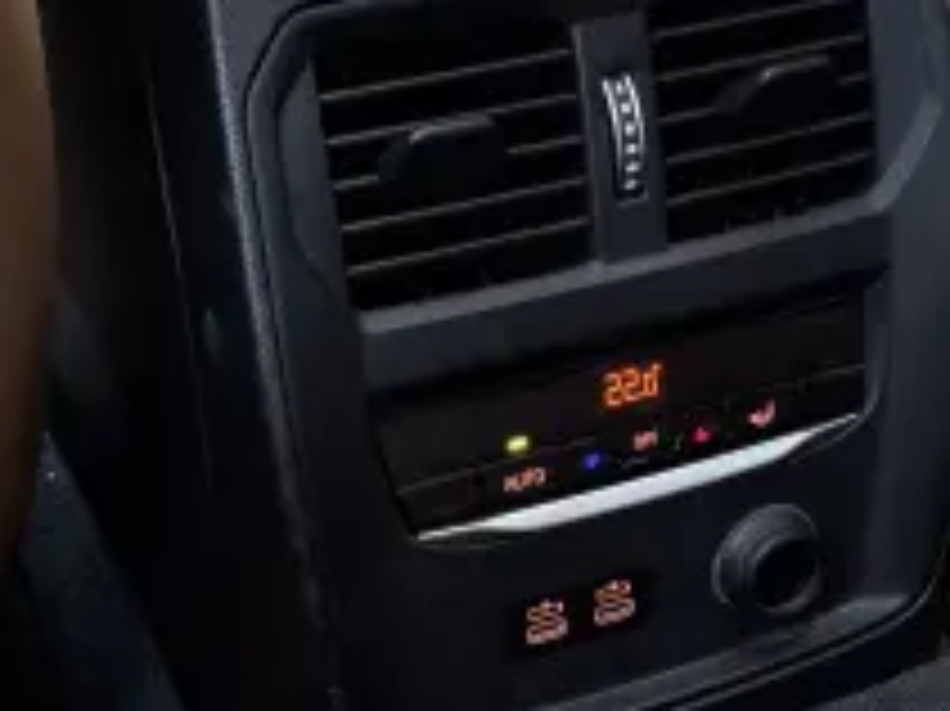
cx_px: 684
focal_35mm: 82
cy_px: 302
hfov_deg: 23.7
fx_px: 2249
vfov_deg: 18.0
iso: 800
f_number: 1.78
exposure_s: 1/12
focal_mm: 6.76
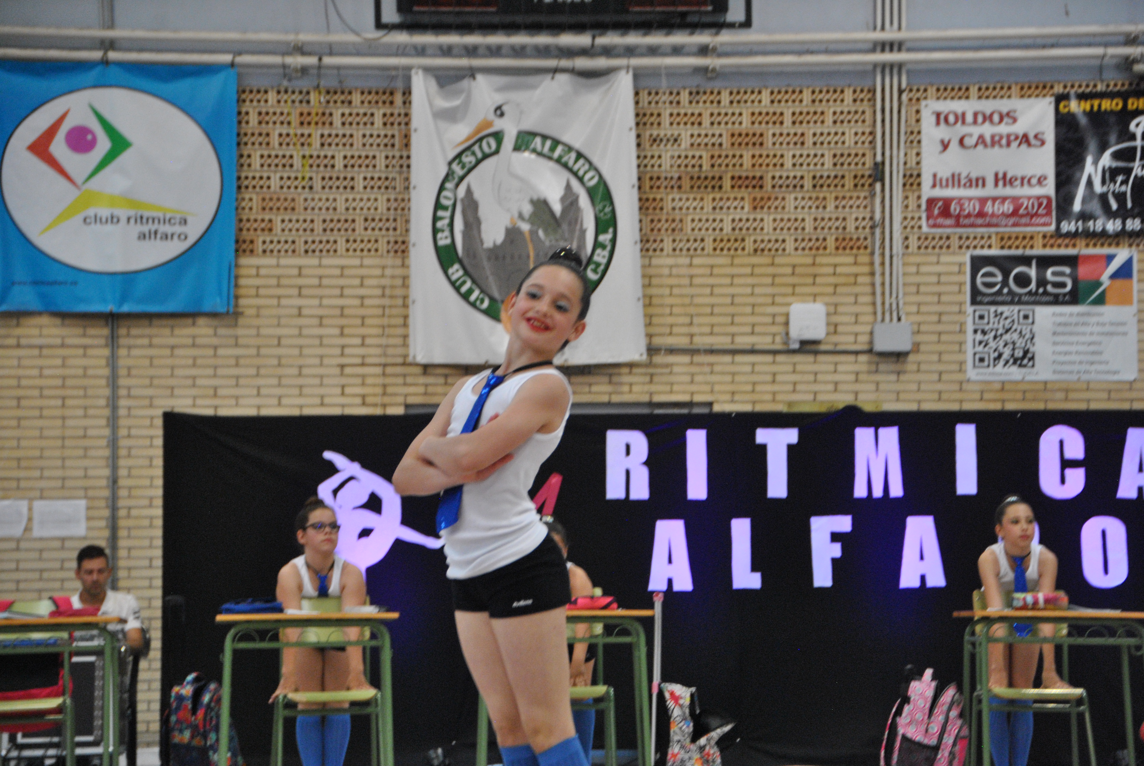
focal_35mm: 112
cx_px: 572
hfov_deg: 18.2
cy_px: 383
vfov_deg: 12.2
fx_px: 3579
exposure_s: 1/100
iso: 800
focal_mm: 75
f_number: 5.3
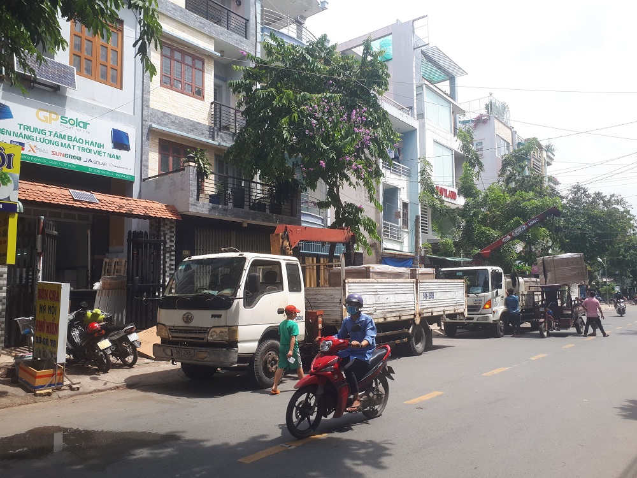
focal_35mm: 27
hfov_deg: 65.3
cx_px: 318
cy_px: 239
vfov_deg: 51.4
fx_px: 497
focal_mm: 3.6
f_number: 1.9
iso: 40
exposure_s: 1/775
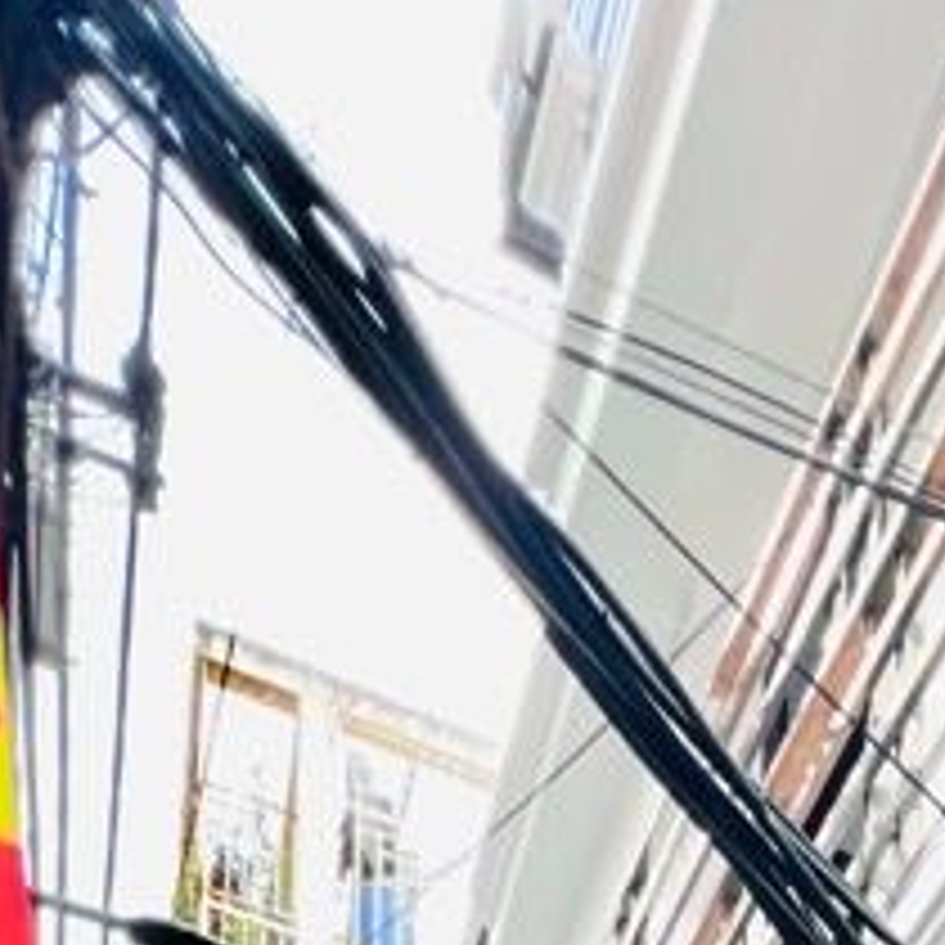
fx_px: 1730
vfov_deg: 15.4
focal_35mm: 56
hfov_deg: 27.6
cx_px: 1071
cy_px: 2254
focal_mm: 1.57
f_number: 1.8
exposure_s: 1/99
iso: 50
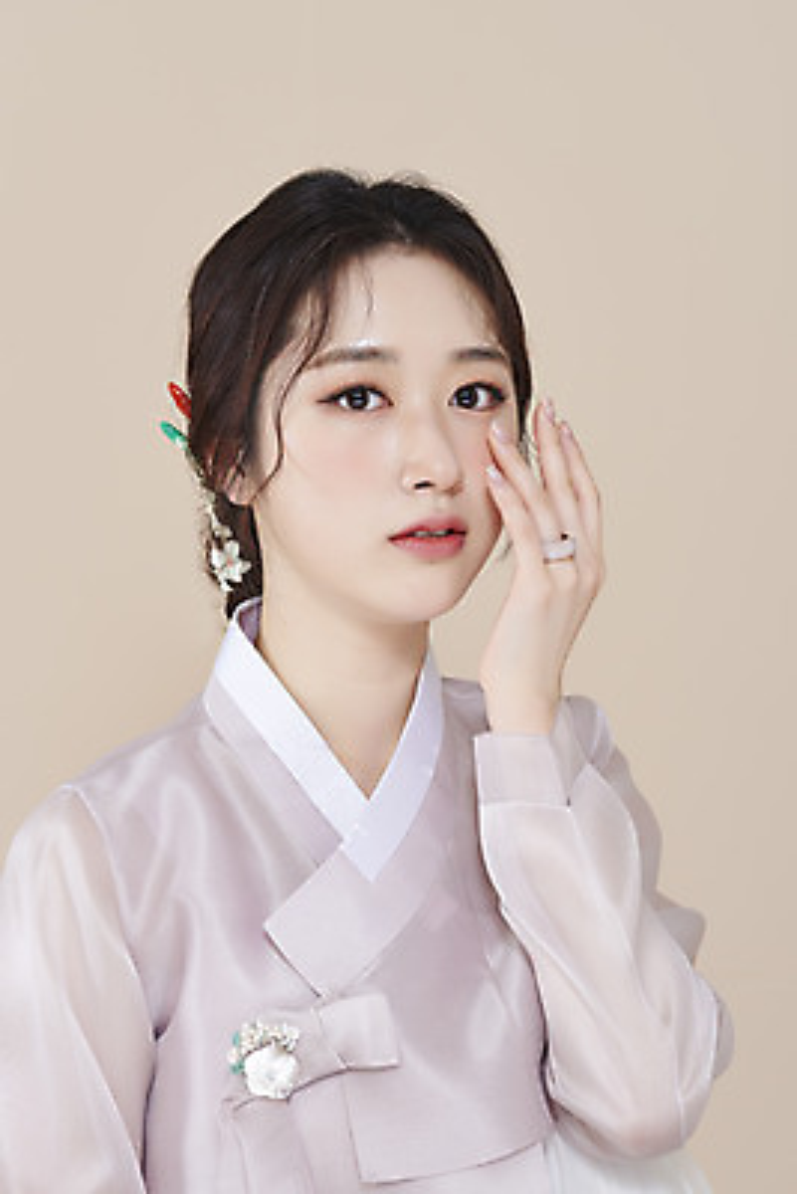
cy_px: 597
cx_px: 398
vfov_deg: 19.4
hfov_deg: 13.1
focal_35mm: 105
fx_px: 3484
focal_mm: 105
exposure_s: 1/125
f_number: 11
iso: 64
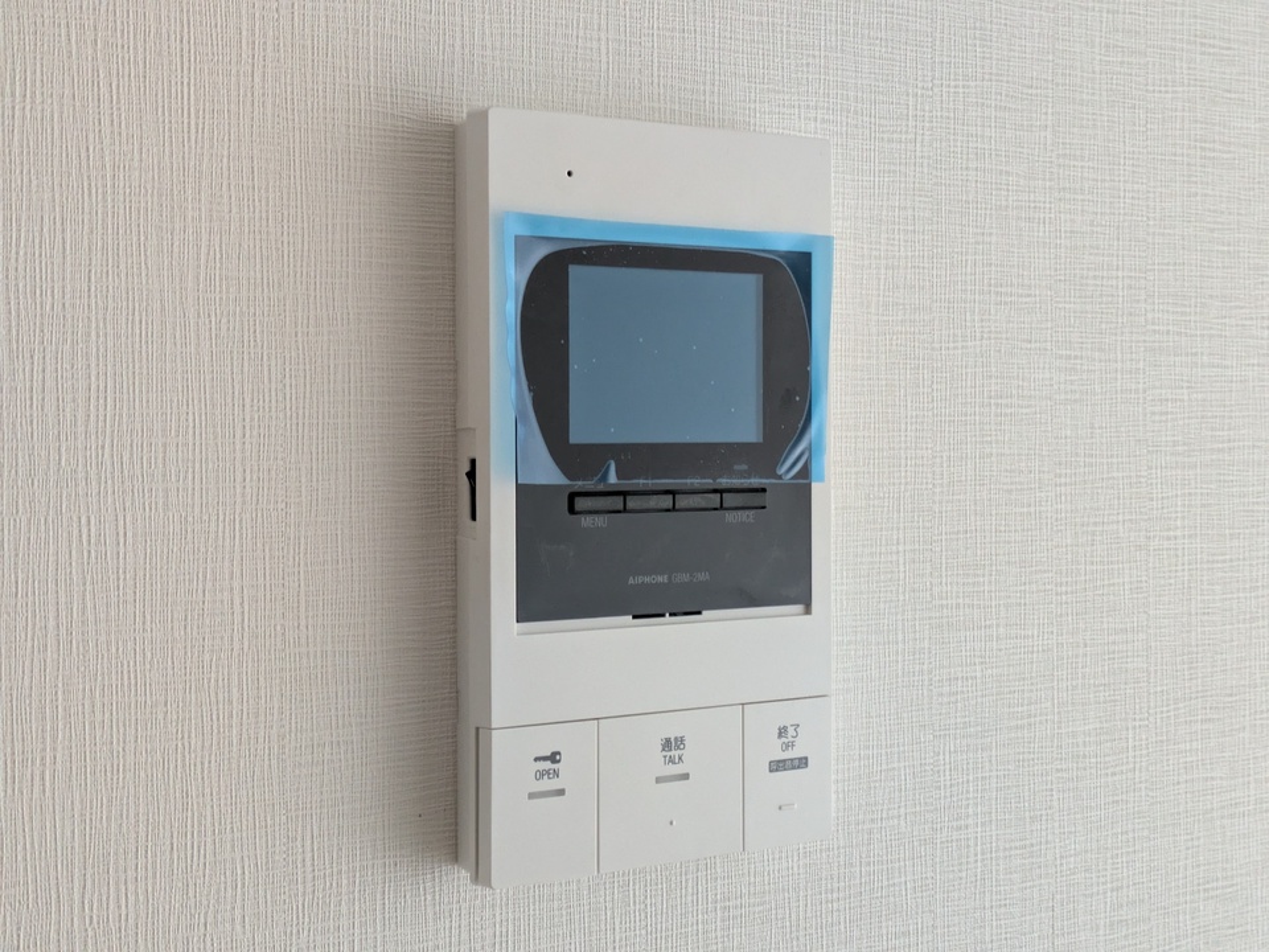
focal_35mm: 51
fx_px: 1870
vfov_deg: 28.6
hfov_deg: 37.5
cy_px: 476
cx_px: 634
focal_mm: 5.43
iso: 330
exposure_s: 1/24
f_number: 1.89
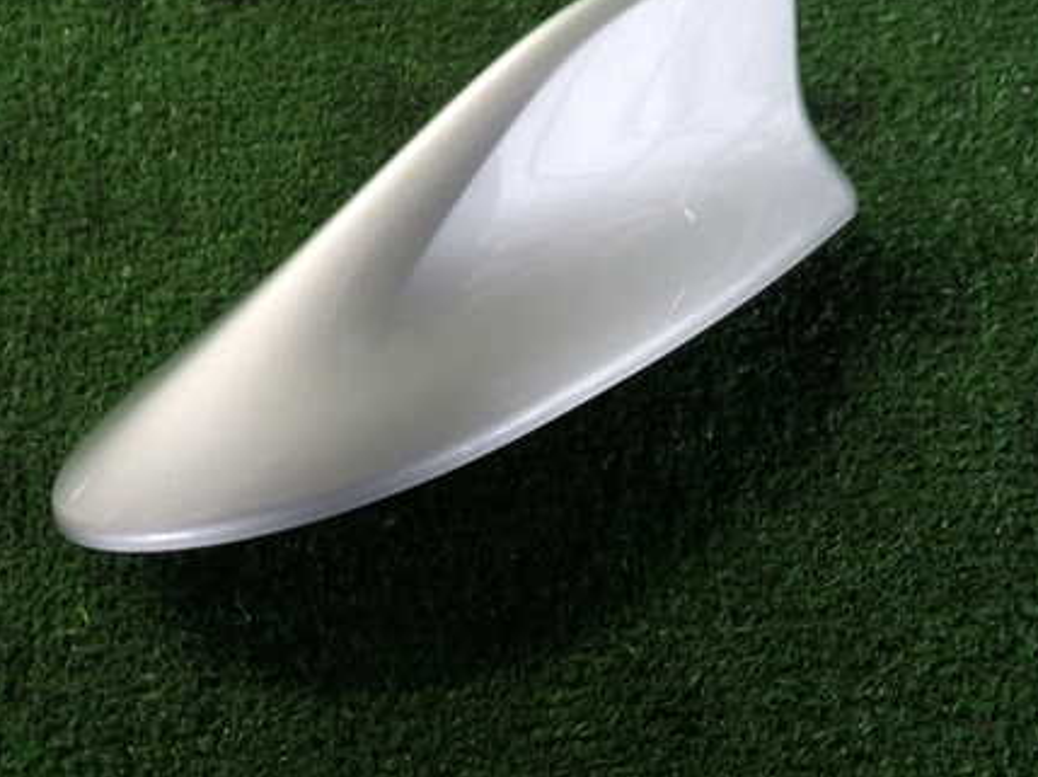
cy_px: 317
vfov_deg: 40.5
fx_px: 1049
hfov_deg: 52.5
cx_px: 443
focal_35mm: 35
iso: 200
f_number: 2
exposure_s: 1/30
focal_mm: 4.5
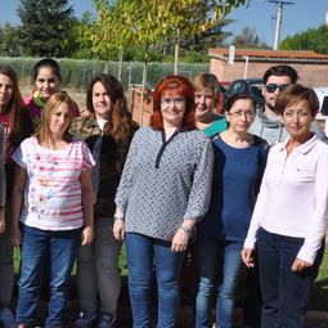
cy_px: 203
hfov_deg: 23.9
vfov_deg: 25.7
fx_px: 718
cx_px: -44
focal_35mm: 67
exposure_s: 1/250
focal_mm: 20
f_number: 8
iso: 200
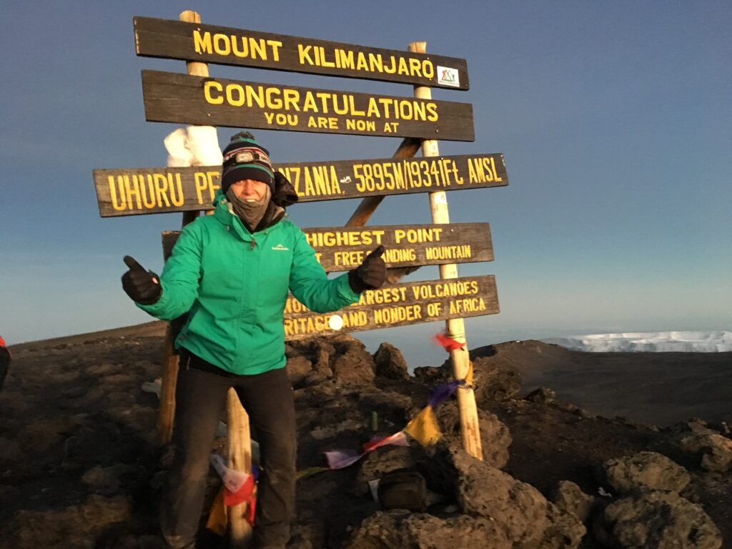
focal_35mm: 29
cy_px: 274
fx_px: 613
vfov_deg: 48.2
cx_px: 366
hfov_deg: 61.7
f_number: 2.2
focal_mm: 4.15
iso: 320
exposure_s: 1/17
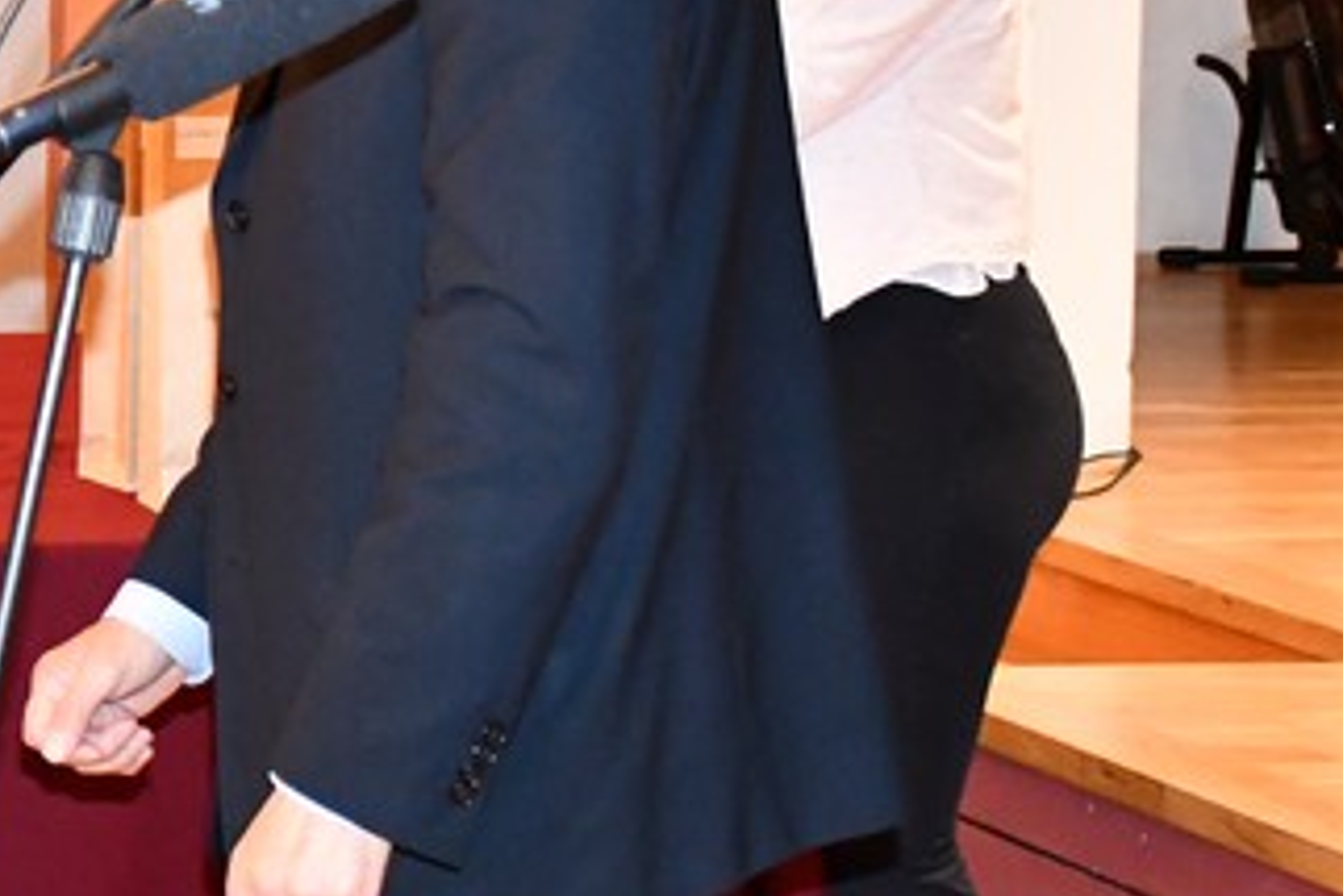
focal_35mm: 124
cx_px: -713
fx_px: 4628
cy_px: -10
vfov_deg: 11.0
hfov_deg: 15.2
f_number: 3.8
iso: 4500
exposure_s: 1/60
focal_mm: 26
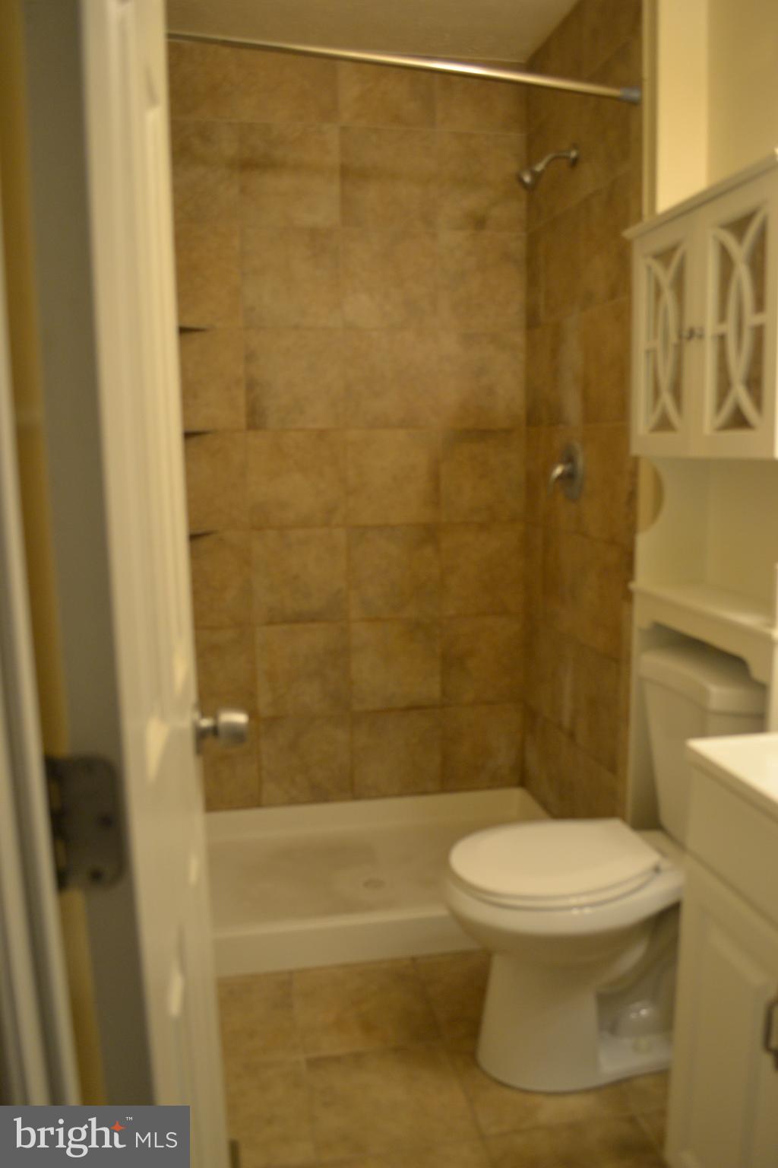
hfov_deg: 47.9
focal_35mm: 27
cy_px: 584
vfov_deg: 67.4
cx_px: 389
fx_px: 875
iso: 720
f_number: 3.5
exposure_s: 1/60
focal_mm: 18
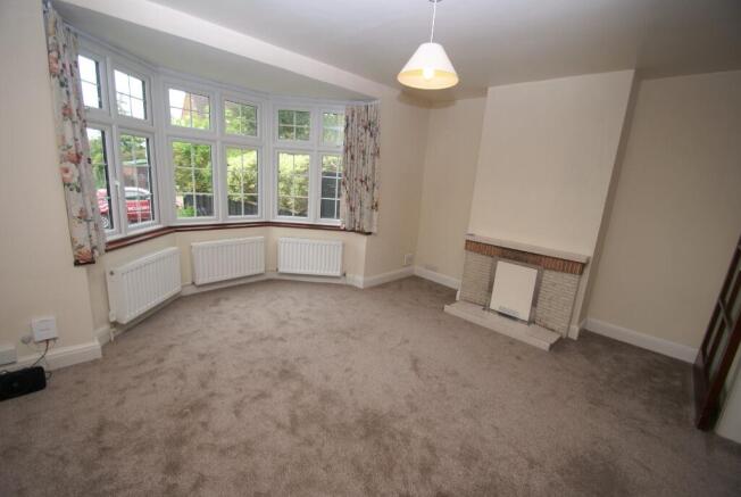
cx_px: 370
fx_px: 309
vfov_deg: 77.5
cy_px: 248
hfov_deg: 100.3
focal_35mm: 15
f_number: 3.5
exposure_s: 1/125
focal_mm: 10
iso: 100
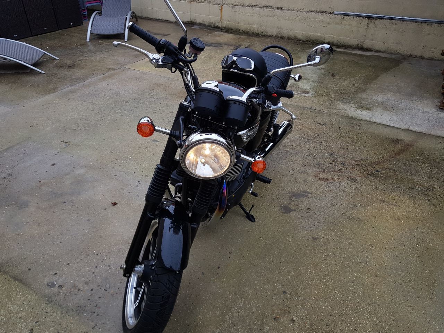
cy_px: 166
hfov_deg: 67.3
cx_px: 222
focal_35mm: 26
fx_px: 333
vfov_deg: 53.1
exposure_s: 1/730
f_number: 1.7
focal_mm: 4.2
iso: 50
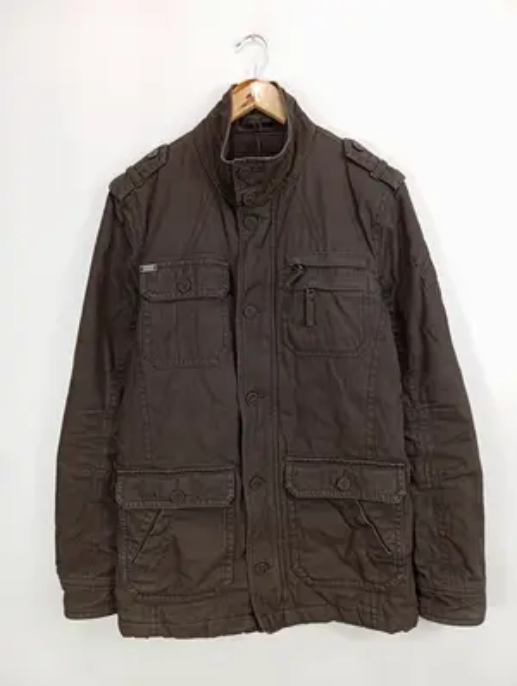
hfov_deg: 49.9
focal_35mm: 28
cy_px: 343
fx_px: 556
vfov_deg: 63.4
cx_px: 258
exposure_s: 1/50
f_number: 1.8
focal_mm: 4.22
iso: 77
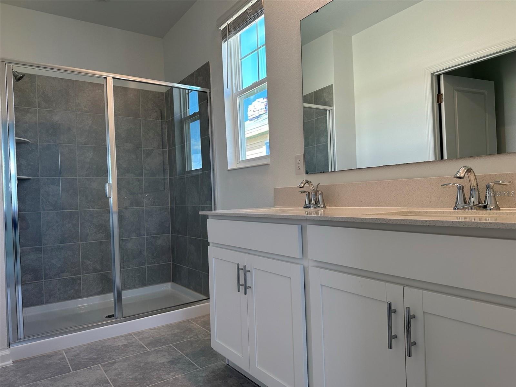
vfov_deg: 56.8
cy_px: 194
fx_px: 358
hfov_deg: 71.6
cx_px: 258
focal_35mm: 24
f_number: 1.78
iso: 80
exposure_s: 1/166
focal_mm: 6.86
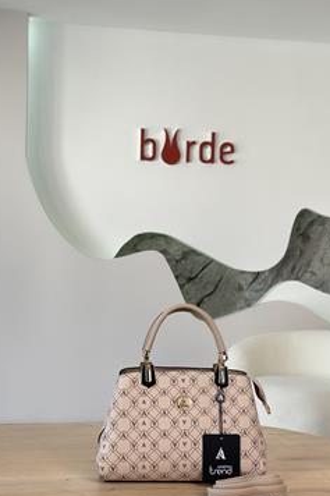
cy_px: 256
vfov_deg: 34.5
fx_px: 798
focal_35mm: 58
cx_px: 184
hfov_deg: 23.3
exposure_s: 1/284
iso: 64
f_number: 1.78
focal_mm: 6.86
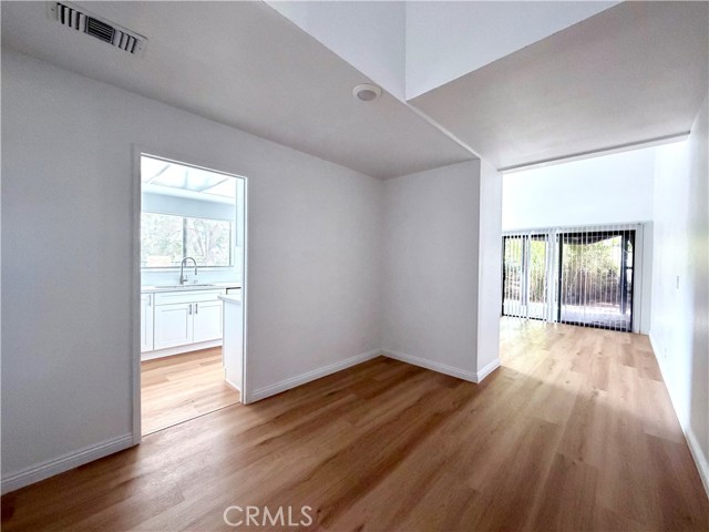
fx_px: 287
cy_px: 266
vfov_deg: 85.7
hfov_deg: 102.1
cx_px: 354
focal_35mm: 14
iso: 320
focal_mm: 2.22
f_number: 2.2
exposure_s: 1/113
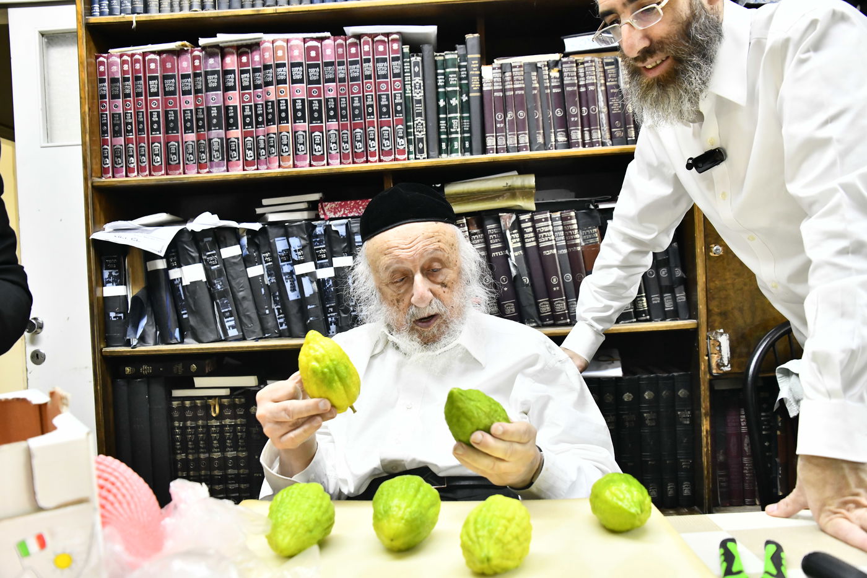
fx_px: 771
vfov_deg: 41.1
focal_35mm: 32
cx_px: 434
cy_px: 289
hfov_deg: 58.7
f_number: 5.6
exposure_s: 1/160
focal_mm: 32
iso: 2500
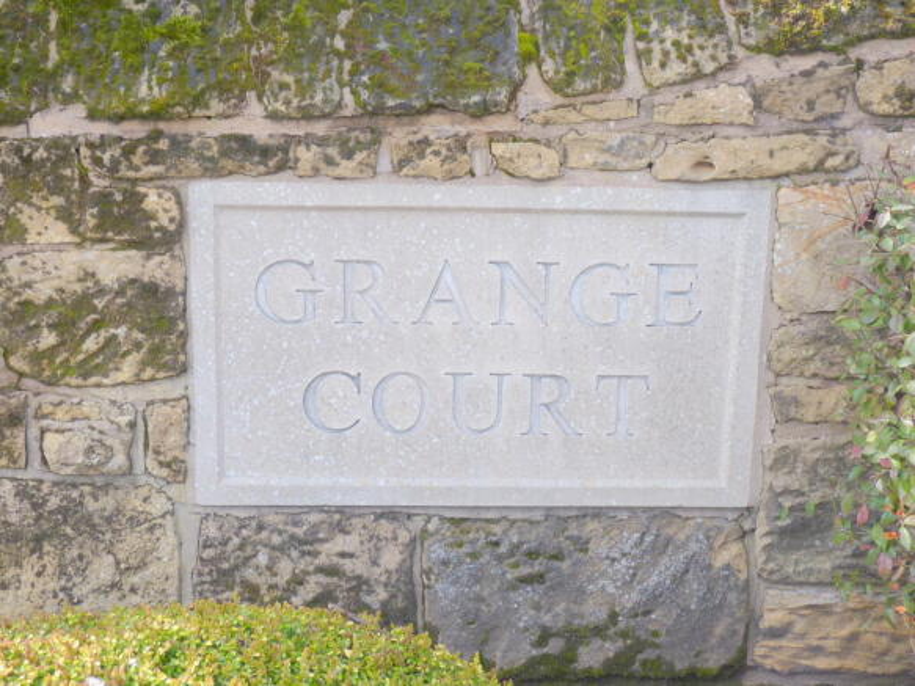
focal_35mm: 46
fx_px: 1216
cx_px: 458
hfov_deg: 41.2
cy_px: 343
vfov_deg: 31.5
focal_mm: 8.2
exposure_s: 1/160
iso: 80
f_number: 3.2
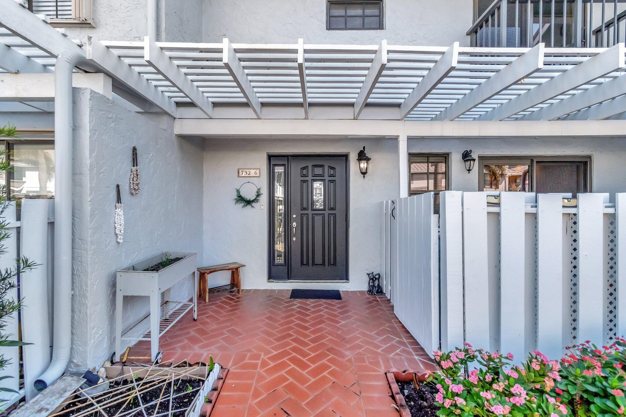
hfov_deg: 100.4
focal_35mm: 15
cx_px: 313
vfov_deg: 77.3
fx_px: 261
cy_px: 208
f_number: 8
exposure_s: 1/1250
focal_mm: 10
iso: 1000
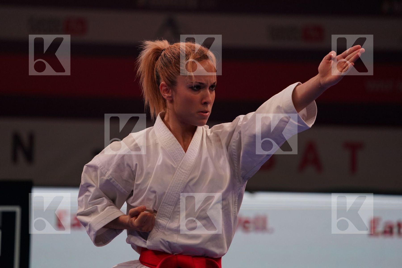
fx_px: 3551
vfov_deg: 4.3
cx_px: 201
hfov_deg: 6.5
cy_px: 134
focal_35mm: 318
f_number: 5.6
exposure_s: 1/400
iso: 2000
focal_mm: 318
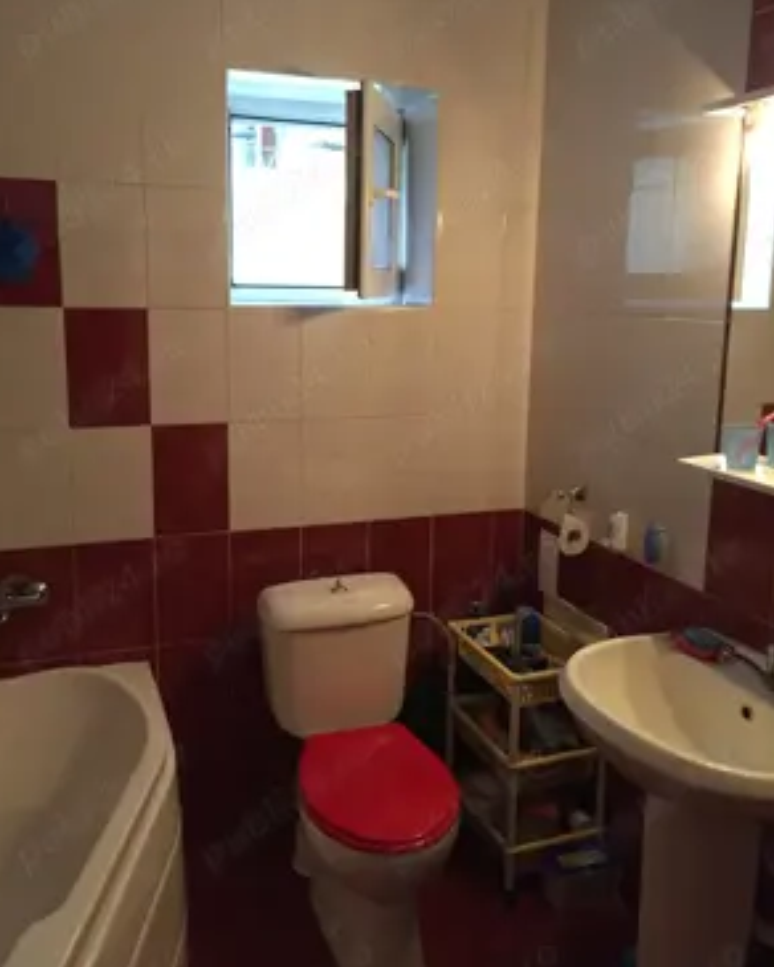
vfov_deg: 57.1
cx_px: 379
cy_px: 442
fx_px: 888
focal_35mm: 31
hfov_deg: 47.1
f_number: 2.2
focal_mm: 4.15
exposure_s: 1/25
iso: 250
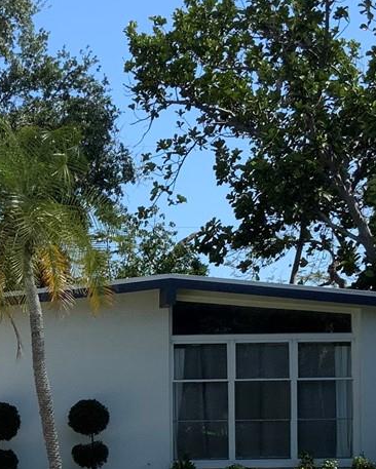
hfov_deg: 15.3
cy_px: 433
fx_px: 1376
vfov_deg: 19.0
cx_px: 22
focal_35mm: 99
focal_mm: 3
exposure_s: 1/1984
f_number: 1.8
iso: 16
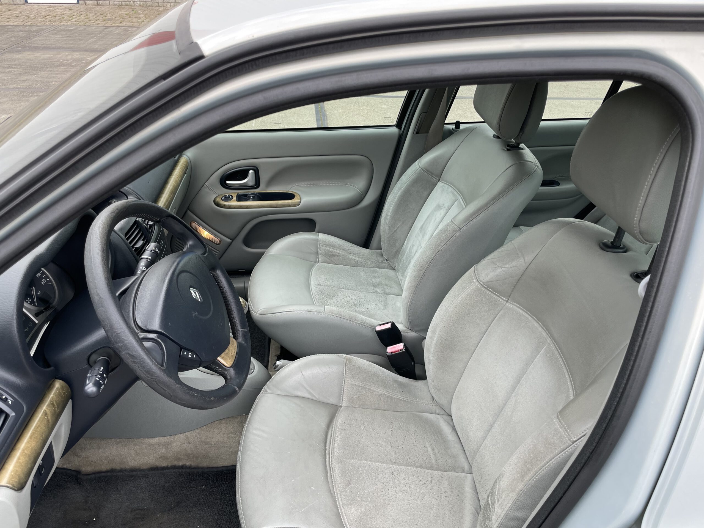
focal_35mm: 26
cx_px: 352
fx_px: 529
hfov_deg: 67.3
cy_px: 264
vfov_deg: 53.1
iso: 32
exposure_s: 1/217
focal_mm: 4.2
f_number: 1.6
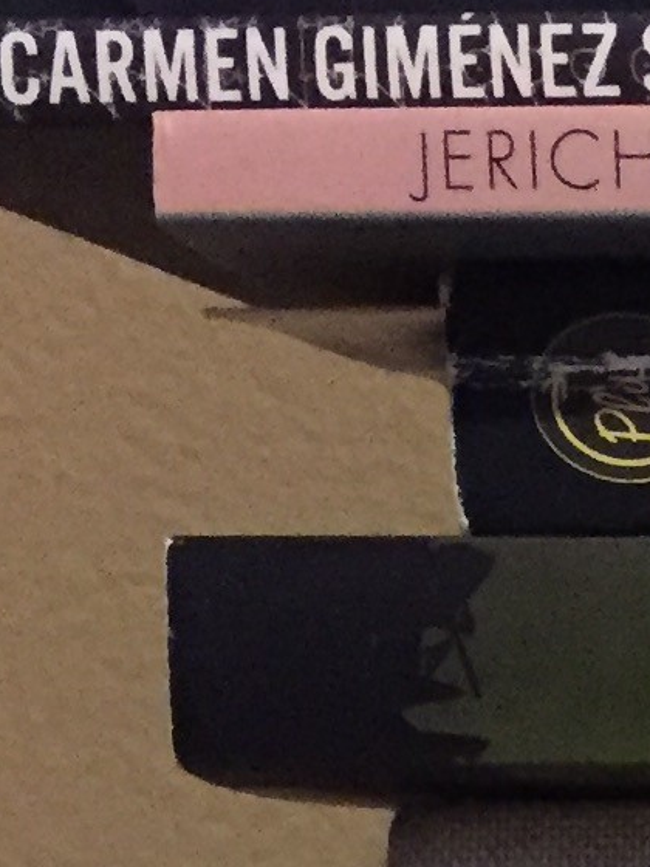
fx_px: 4231
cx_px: 1839
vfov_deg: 10.6
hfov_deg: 7.8
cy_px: 1808
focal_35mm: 169
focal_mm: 4.15
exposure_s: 1/15
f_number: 2.2
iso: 500
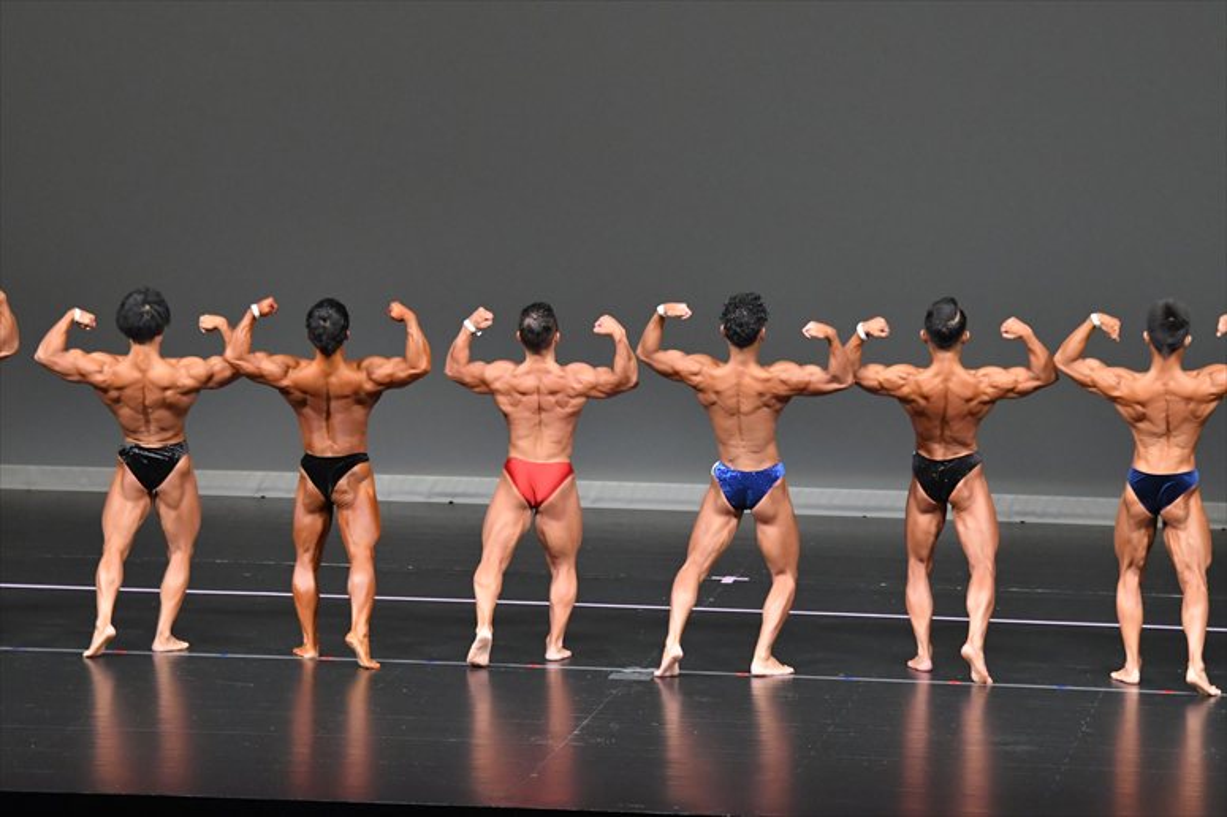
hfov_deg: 10.2
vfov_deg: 6.8
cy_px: 408
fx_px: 6882
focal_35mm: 202
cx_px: 614
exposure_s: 1/400
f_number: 5.6
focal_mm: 135
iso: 5000
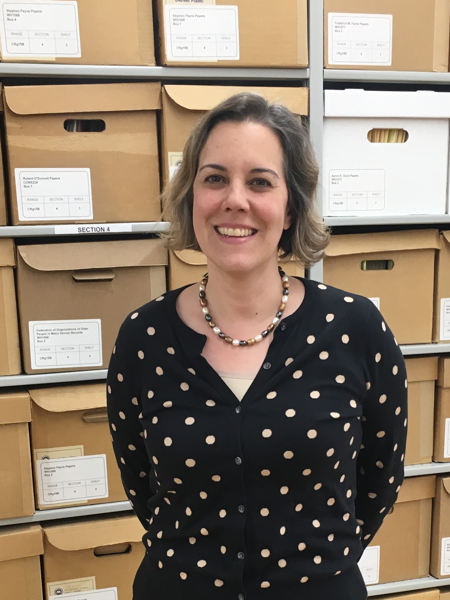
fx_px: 607
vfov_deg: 52.6
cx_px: 229
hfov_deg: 40.7
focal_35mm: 35
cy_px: 302
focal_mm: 4.15
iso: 25
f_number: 2.2
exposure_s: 1/30
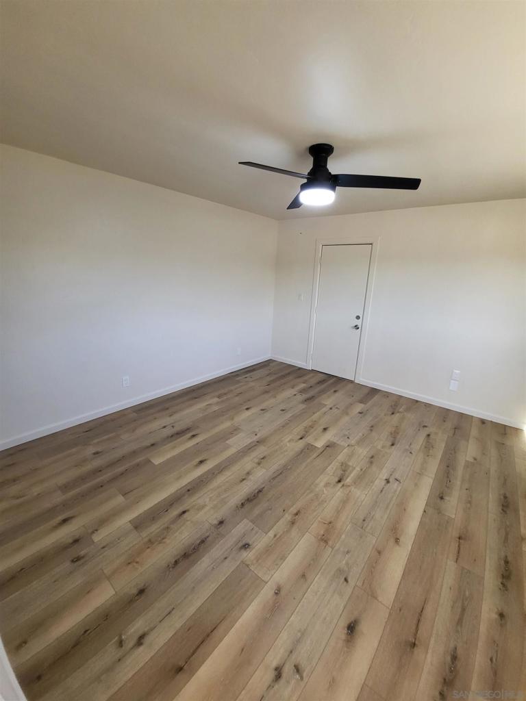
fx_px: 263
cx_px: 263
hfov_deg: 89.9
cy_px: 350
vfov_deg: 106.2
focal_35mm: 13
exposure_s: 1/60
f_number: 2.2
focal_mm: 1.74
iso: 250
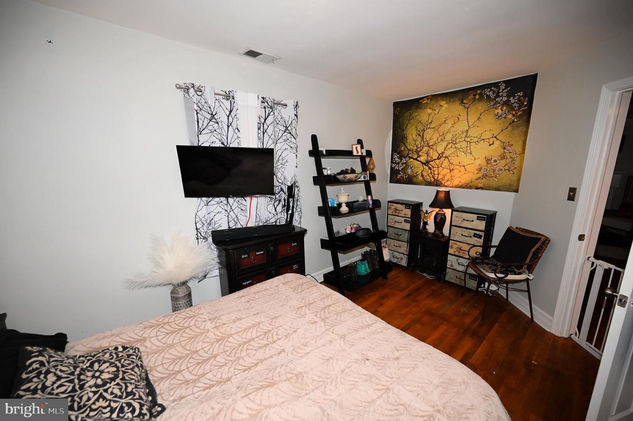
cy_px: 210
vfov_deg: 81.1
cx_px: 316
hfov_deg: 104.3
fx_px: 246
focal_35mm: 14
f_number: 4
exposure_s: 1/160
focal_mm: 14
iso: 500
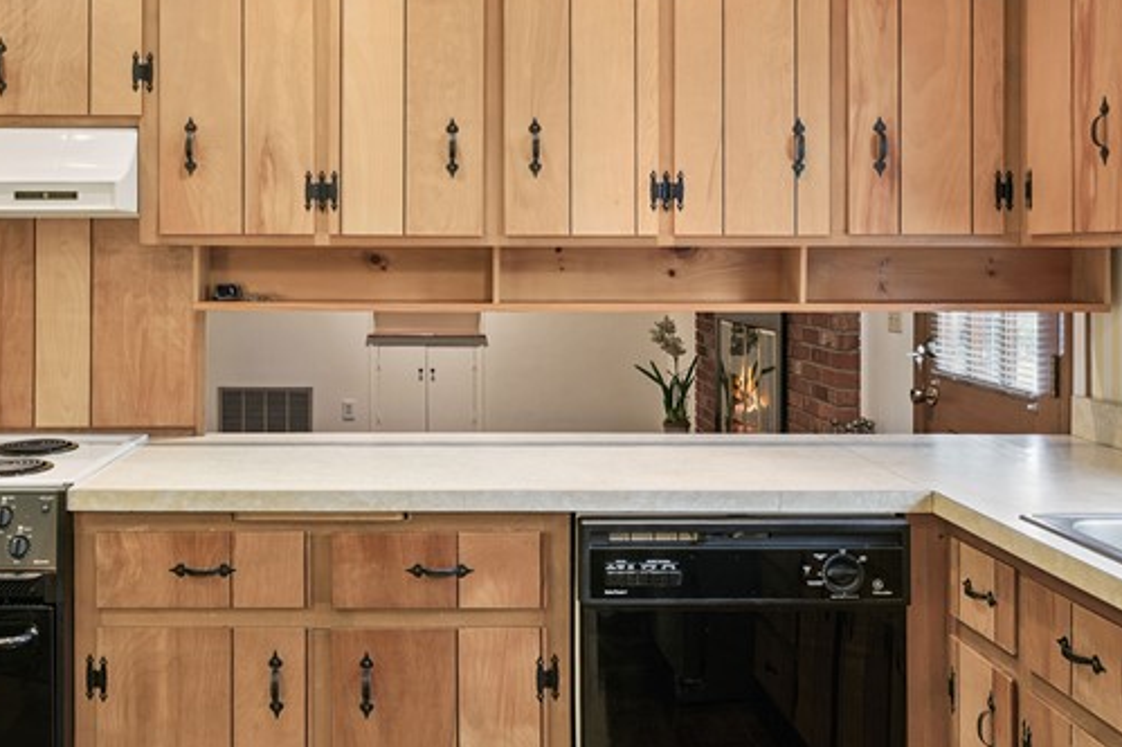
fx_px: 1152
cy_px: 246
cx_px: 435
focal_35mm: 37
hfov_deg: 51.5
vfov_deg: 35.5
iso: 250
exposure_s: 1/3
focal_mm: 17
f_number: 8
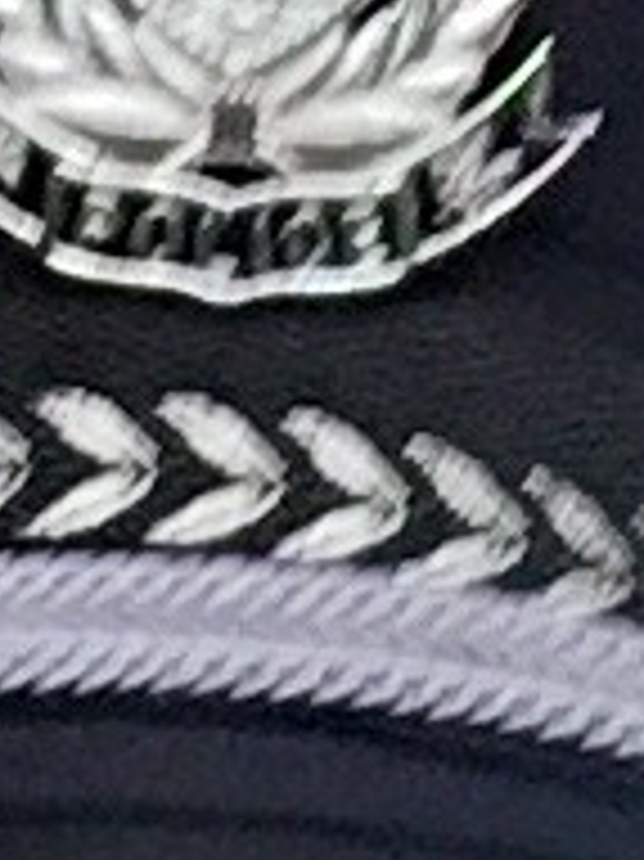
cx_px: 81
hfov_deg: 7.1
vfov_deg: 8.8
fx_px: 5165
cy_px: 1864
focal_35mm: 208
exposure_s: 1/33
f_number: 2.2
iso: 40
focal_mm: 2.65
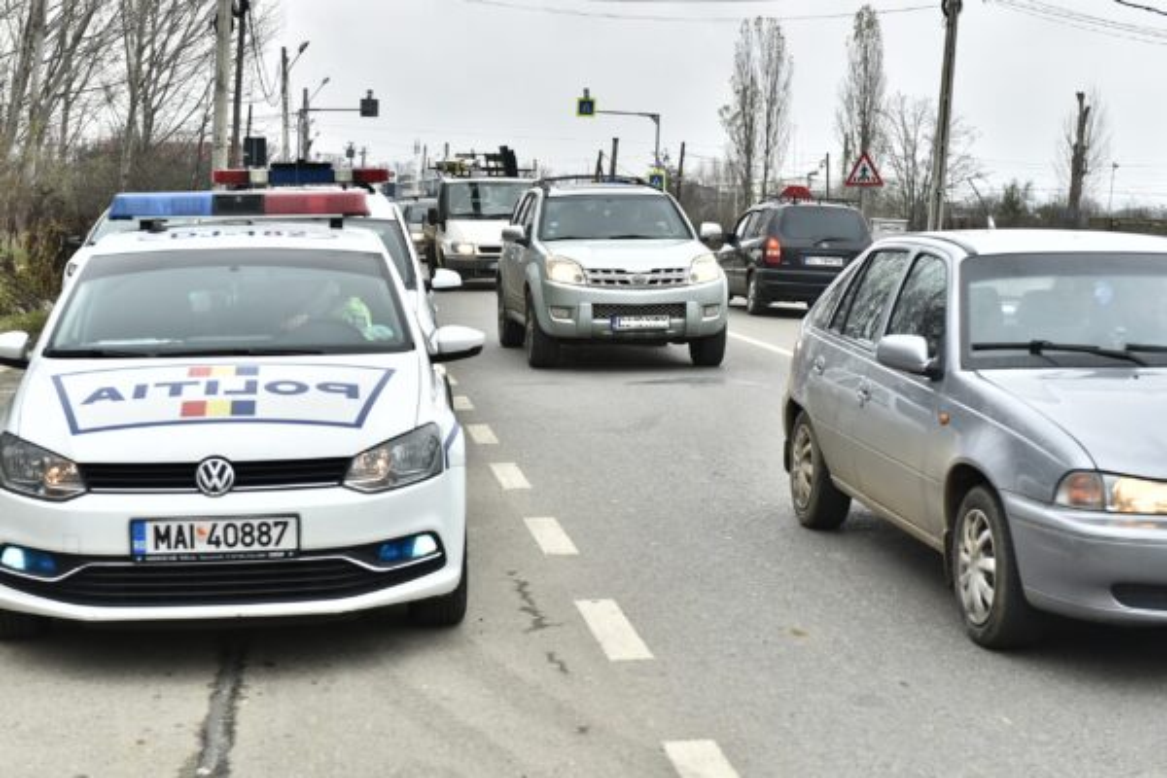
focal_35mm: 56
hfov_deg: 35.6
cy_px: 389
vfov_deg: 24.2
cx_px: 584
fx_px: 1815
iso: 400
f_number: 4
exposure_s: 1/640
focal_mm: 56
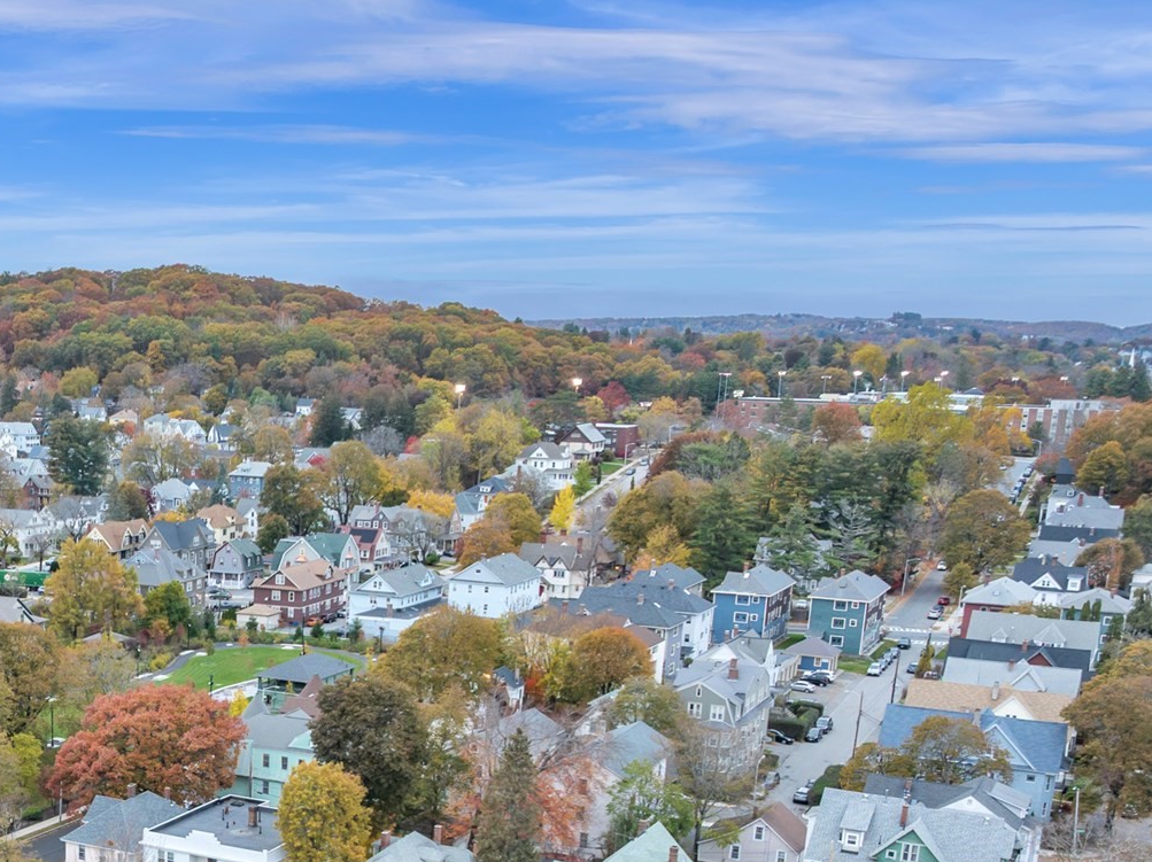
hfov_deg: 36.3
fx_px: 1630
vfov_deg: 28.1
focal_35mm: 49
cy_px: 839
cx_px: 95
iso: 180
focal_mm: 12.29
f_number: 2.8
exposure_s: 1/40
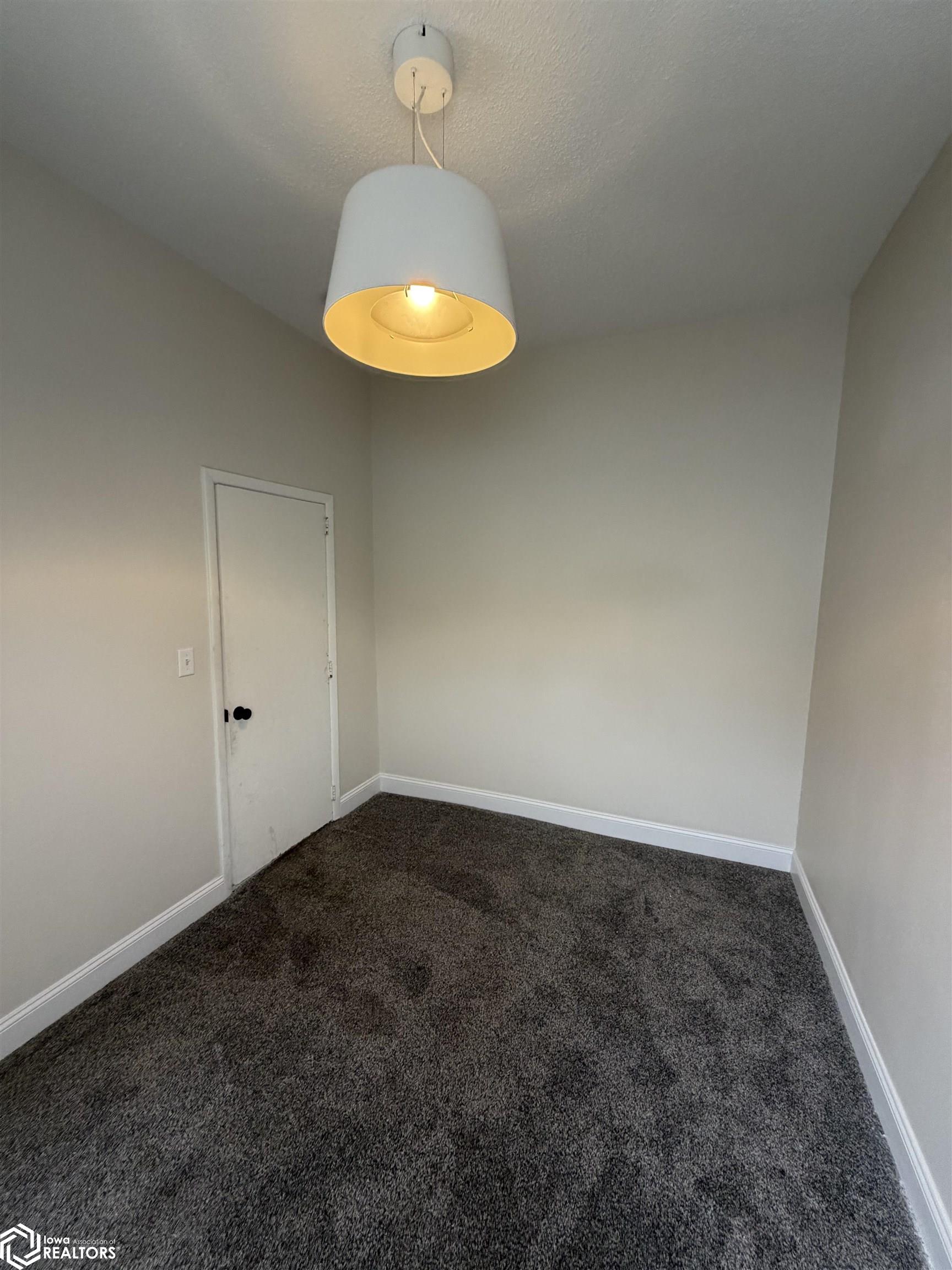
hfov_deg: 85.7
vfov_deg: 102.1
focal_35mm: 14
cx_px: 476
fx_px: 513
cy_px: 635
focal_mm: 2.22
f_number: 2.2
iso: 250
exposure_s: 1/121
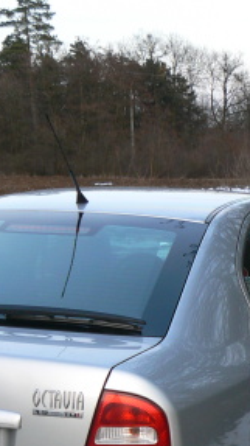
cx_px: 148
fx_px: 968
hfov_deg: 14.7
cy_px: 347
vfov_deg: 25.5
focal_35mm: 82
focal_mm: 6
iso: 80
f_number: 2.8
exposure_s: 1/40
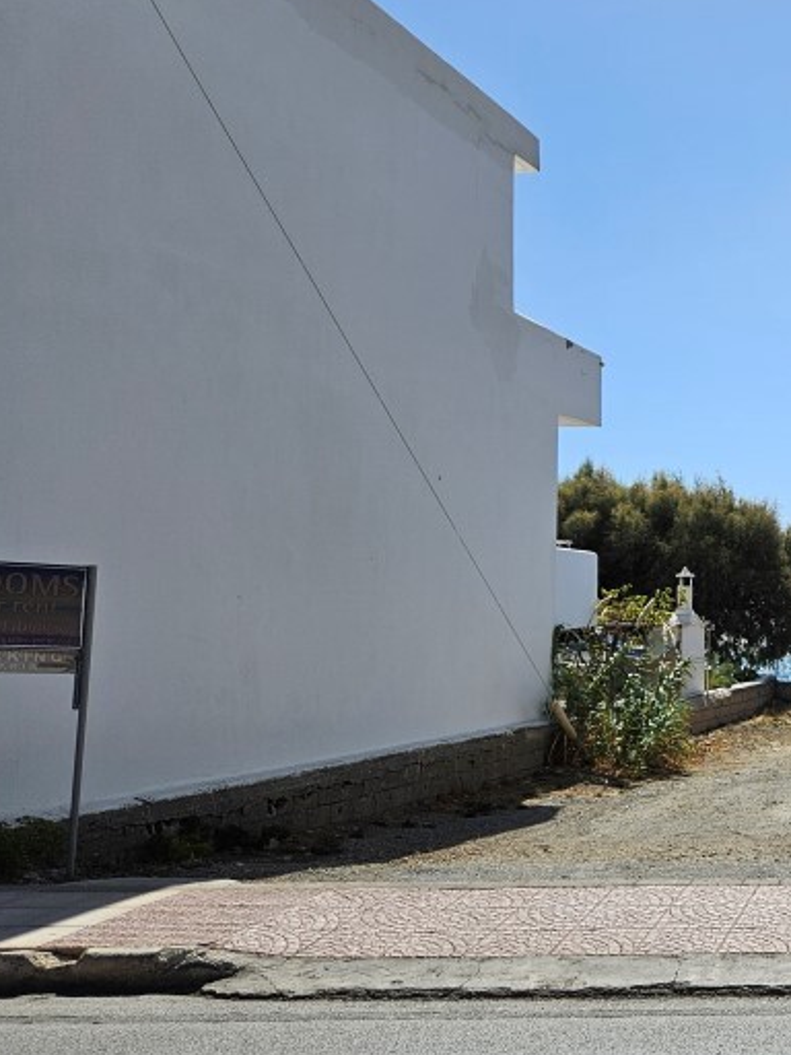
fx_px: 1402
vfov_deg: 41.1
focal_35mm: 46
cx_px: 978
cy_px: 612
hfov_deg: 27.3
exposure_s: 1/4616
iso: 25
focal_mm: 5.4
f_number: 1.8
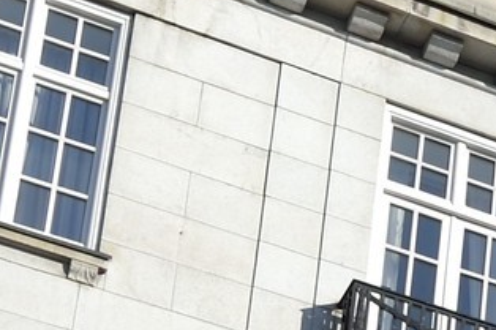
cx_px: 1150
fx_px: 3263
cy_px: 866
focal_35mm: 237
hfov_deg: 8.1
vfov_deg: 5.5
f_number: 14
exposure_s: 1/250
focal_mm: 31
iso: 200
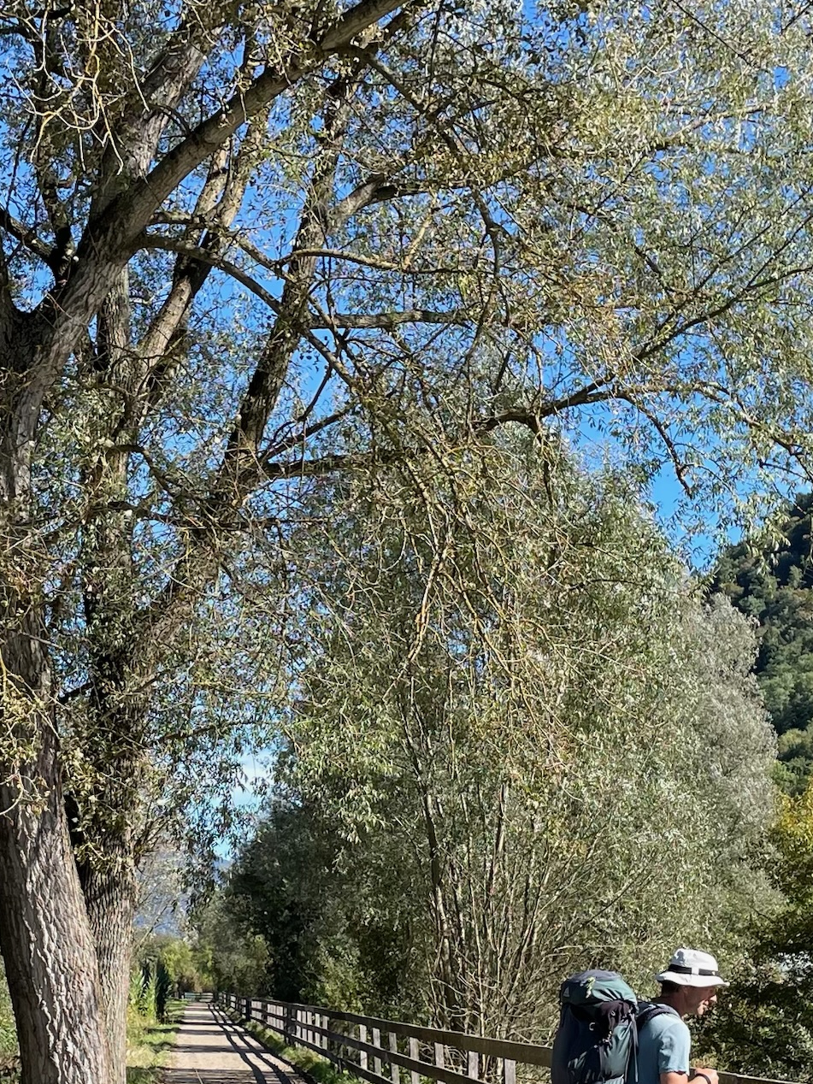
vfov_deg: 43.2
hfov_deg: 33.8
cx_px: 595
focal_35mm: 42
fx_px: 1315
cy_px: 833
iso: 32
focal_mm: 4.2
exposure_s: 1/1350
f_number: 1.6
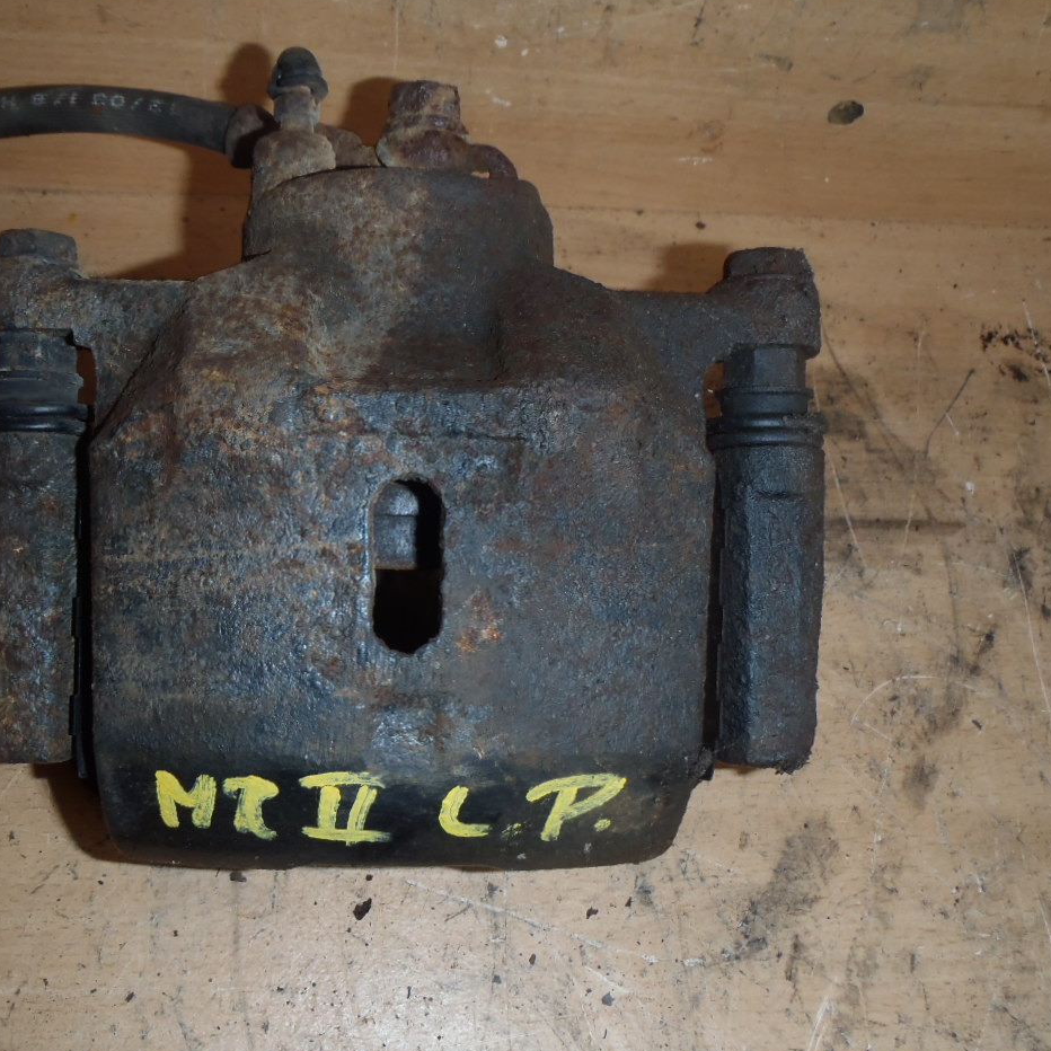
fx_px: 1168
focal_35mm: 34
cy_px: 526
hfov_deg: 48.0
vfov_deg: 48.5
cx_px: 390
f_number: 3.9
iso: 100
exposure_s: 1/30
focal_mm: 5
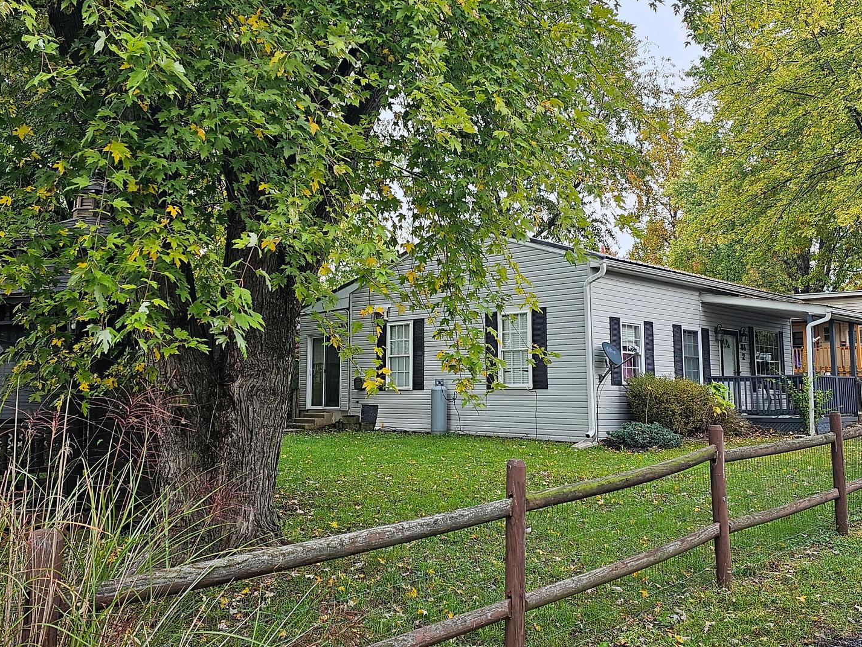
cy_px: 302
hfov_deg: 55.3
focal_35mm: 33
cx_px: 422
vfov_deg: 42.9
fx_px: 822
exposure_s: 1/180
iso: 80
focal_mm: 6.3
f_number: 1.7
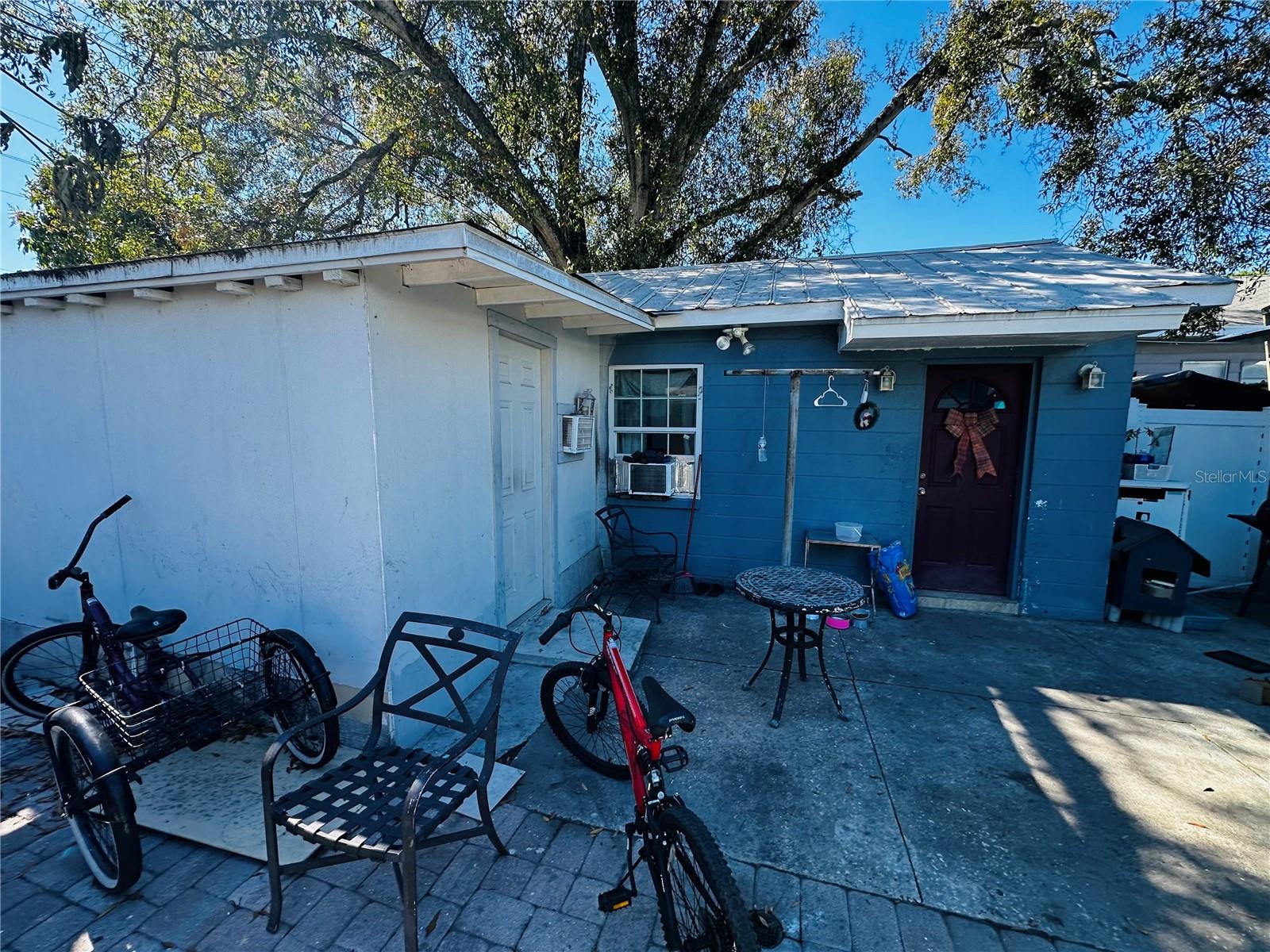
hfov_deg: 102.1
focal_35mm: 14
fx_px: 514
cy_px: 476
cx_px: 635
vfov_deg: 85.7
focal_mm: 2.22
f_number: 2.2
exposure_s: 1/483
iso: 40
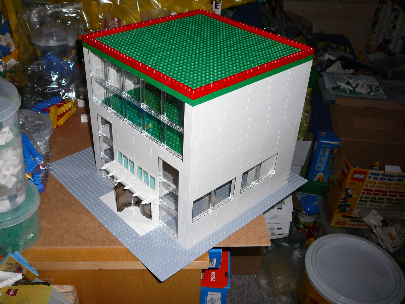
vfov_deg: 40.7
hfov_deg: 52.6
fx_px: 409
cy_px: 152
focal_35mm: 35
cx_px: 202
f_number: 2.8
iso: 100
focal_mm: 5.2
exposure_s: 1/30
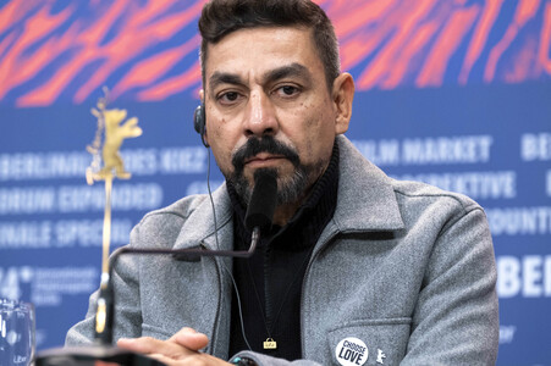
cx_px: 276
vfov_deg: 9.6
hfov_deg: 14.5
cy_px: 183
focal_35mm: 142
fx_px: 2172
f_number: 3.2
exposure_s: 1/210
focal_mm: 94.5
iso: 1250
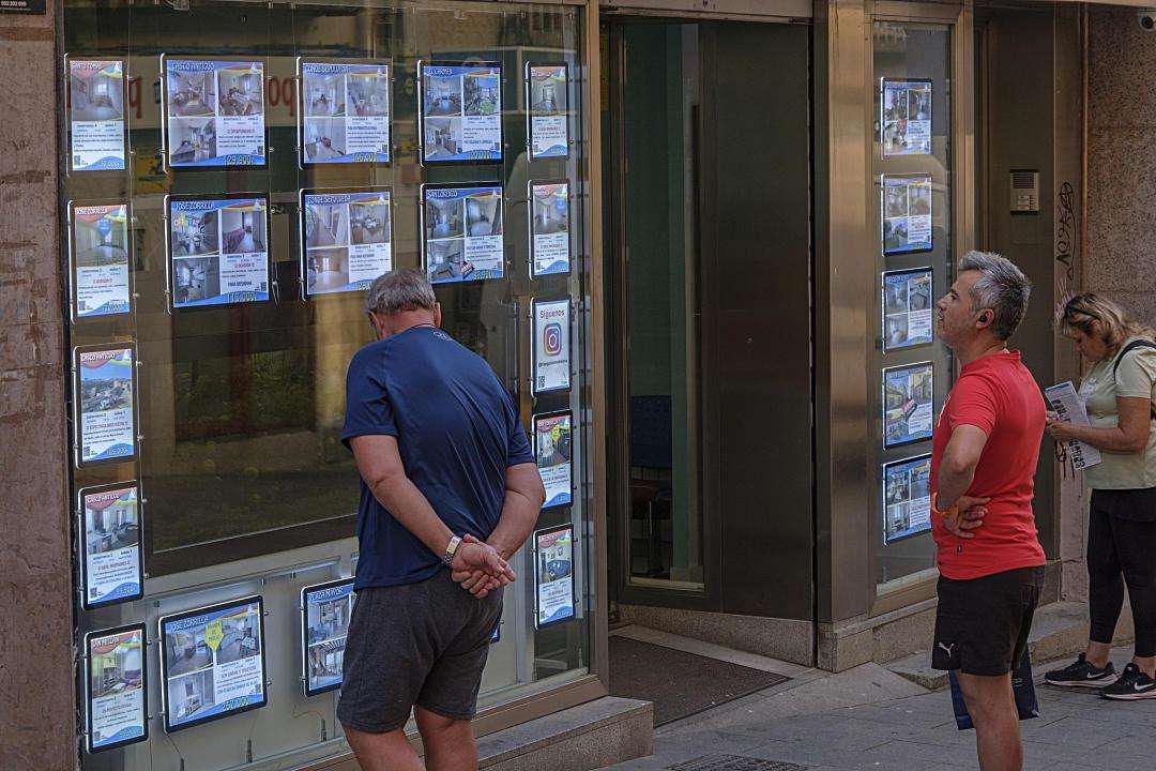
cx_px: 578
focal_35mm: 85
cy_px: 386
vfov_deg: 16.1
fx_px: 2729
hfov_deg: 23.9
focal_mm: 56.5
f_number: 5.6
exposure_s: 1/200
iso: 320
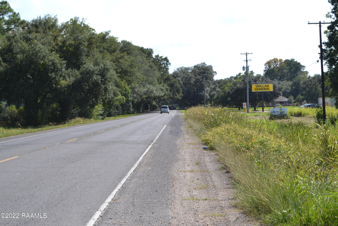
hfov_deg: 28.1
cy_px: 113
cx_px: 169
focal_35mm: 72
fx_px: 676
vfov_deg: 18.9
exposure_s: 1/200
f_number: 7.1
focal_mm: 48
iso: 100
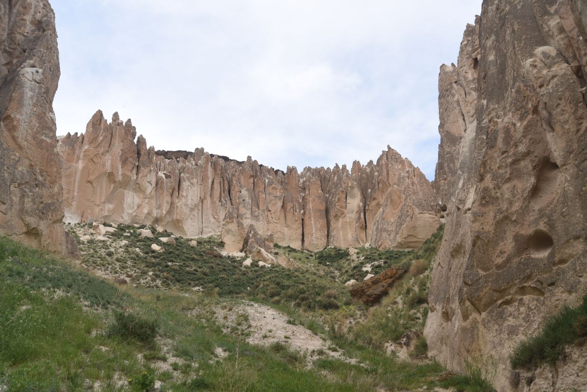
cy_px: 196
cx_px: 294
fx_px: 522
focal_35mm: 32
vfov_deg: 41.1
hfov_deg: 58.7
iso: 200
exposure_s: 1/250
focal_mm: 32
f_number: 7.1
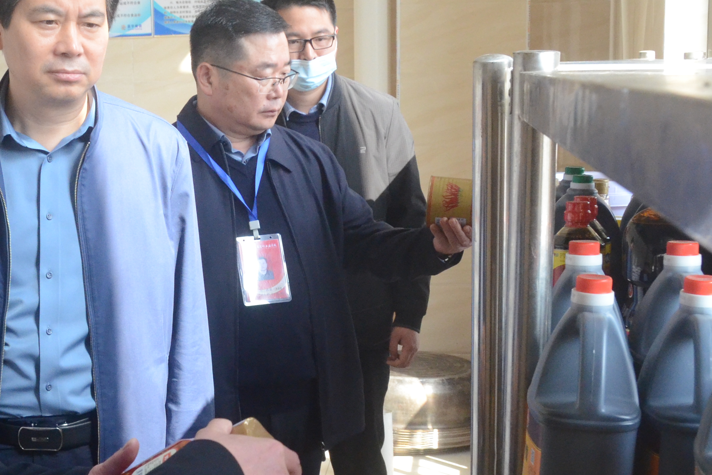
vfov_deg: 17.9
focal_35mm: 76
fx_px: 1503
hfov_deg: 26.2
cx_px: 143
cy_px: 318
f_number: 8
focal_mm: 22
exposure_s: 1/250
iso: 2000
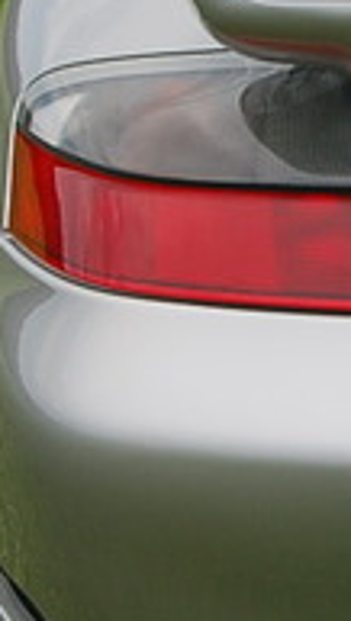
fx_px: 5147
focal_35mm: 312
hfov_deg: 3.8
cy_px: 174
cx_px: 995
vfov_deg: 6.9
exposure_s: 1/320
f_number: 9
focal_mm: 48
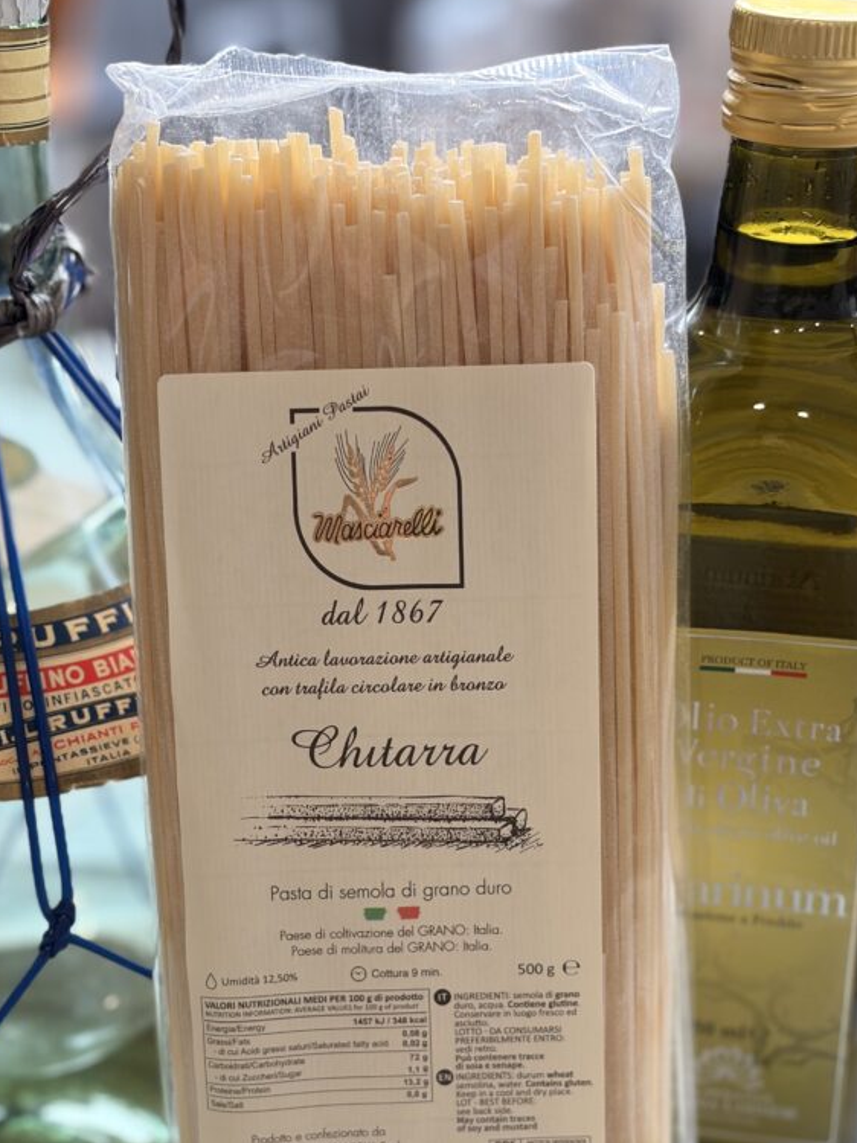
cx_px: 400
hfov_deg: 20.7
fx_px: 2345
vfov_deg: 27.2
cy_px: 760
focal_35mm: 71
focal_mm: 5.96
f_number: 1.6
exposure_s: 1/50
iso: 40
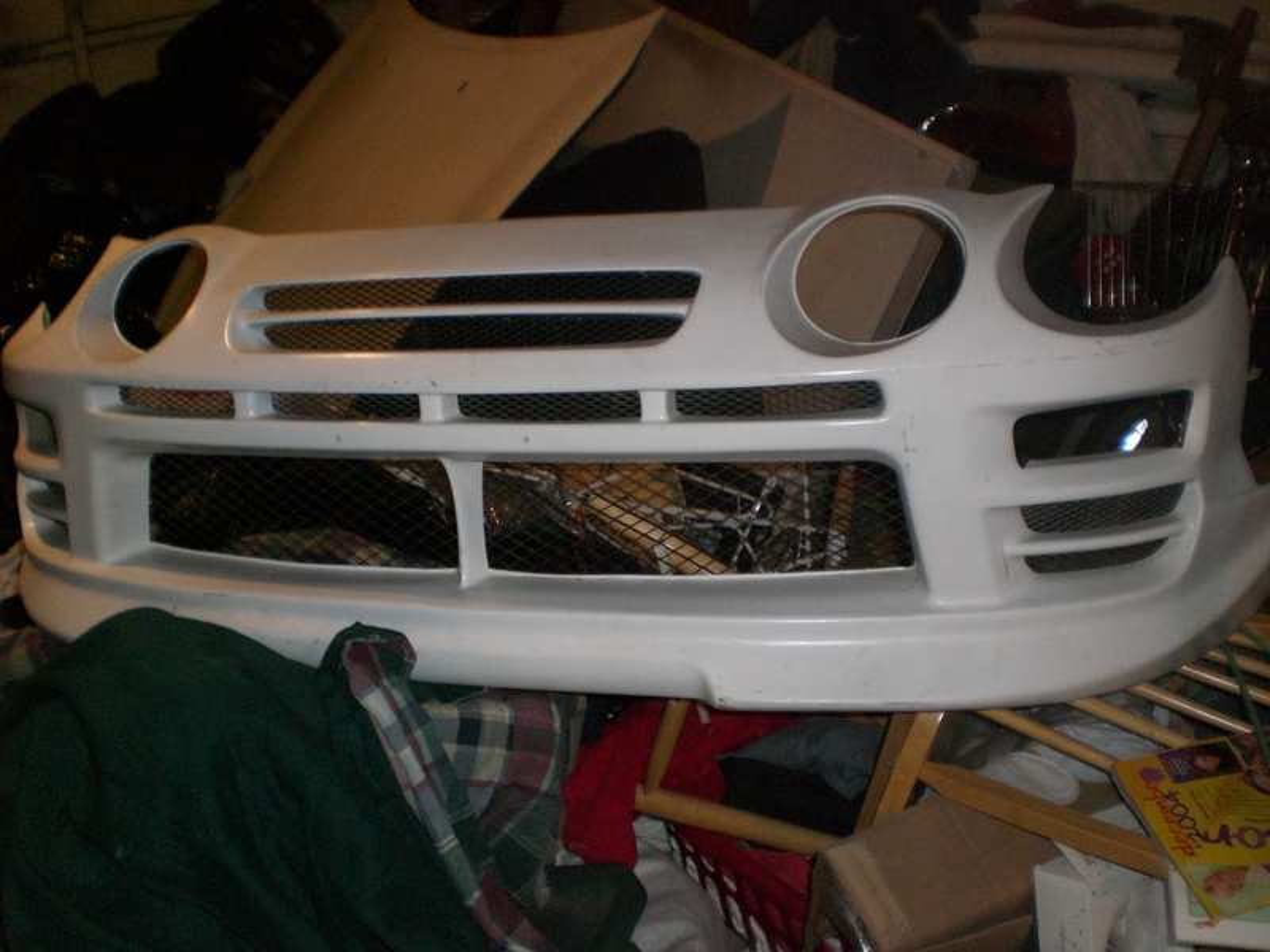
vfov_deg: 37.7
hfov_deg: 49.0
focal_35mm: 38
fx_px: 1394
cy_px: 476
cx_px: 635
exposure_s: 1/30
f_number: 3.1
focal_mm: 6.3
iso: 200
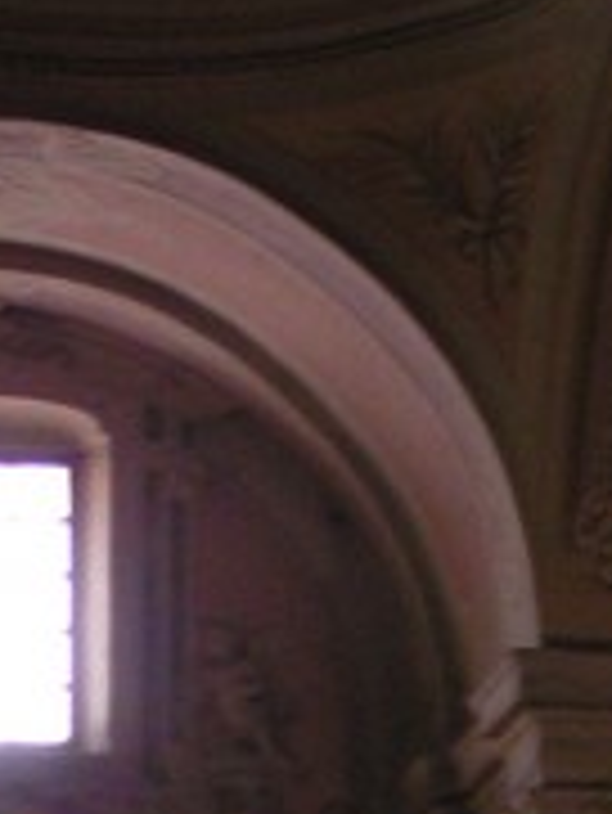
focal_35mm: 203
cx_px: 202
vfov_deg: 9.5
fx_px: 4780
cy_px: 1109
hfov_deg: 7.3
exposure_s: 1/3
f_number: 3.2
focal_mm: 9.2
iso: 200
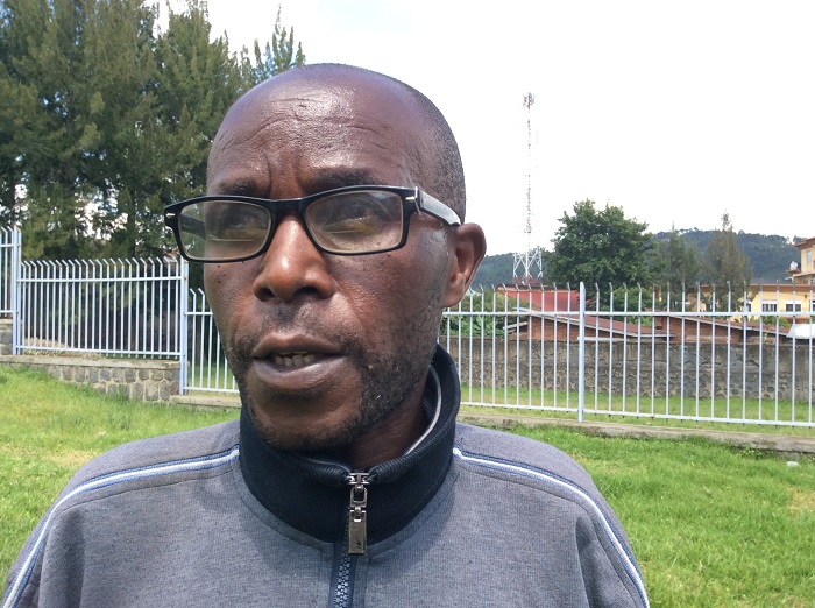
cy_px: 304
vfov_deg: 44.0
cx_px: 408
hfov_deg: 56.9
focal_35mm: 32
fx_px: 752
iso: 32
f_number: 2.4
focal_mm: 3.3
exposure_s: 1/316
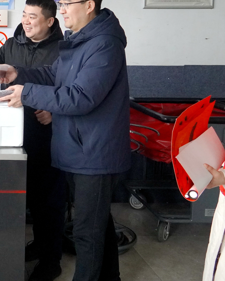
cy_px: 77
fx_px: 533
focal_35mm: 64
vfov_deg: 29.2
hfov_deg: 21.7
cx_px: -63
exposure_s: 1/160
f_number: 4
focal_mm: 20
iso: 3200
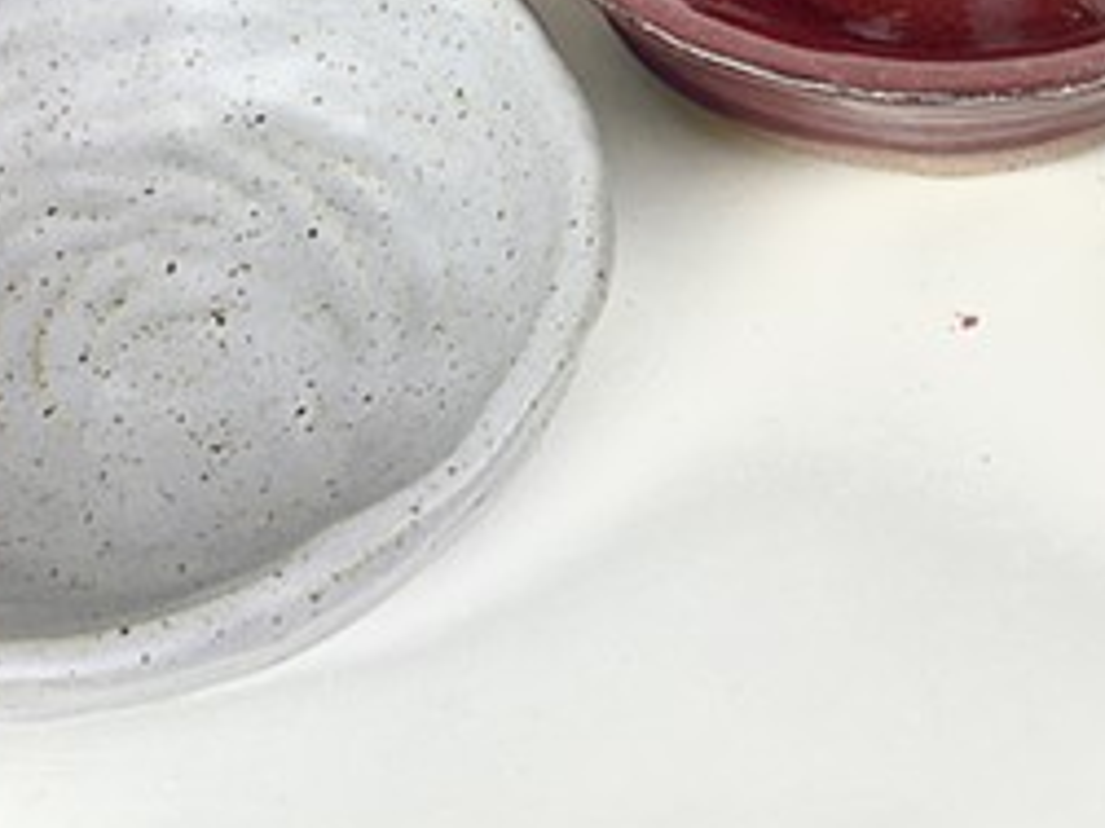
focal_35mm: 74
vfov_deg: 18.8
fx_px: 2361
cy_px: -176
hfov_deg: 26.0
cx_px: 850
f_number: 1.8
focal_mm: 3
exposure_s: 1/112
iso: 16
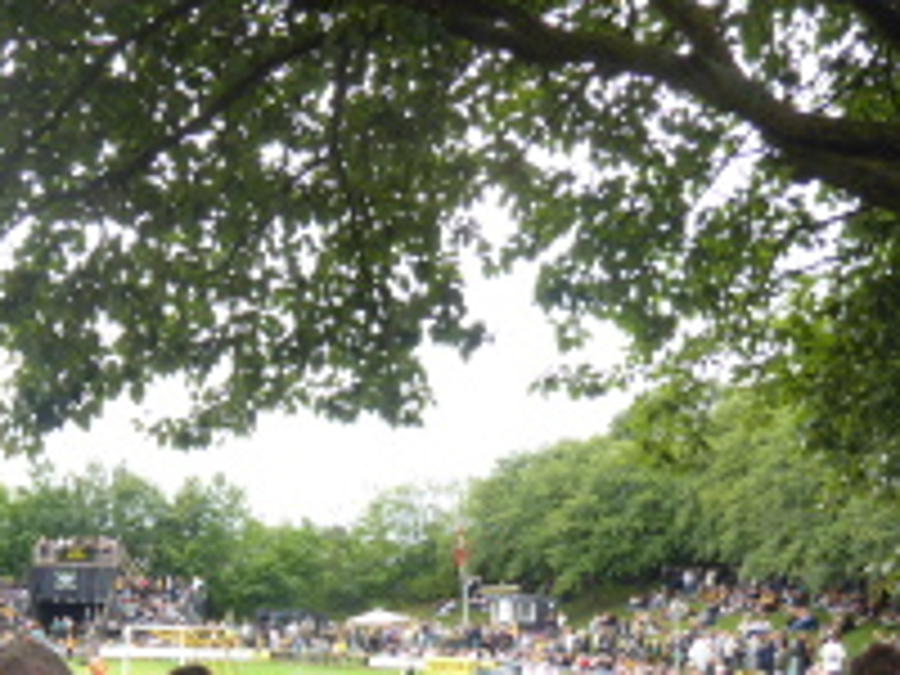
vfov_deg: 25.6
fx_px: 1404
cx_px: 306
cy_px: 684
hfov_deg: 35.2
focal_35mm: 54
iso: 80
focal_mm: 4.3
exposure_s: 1/100
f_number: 3.3
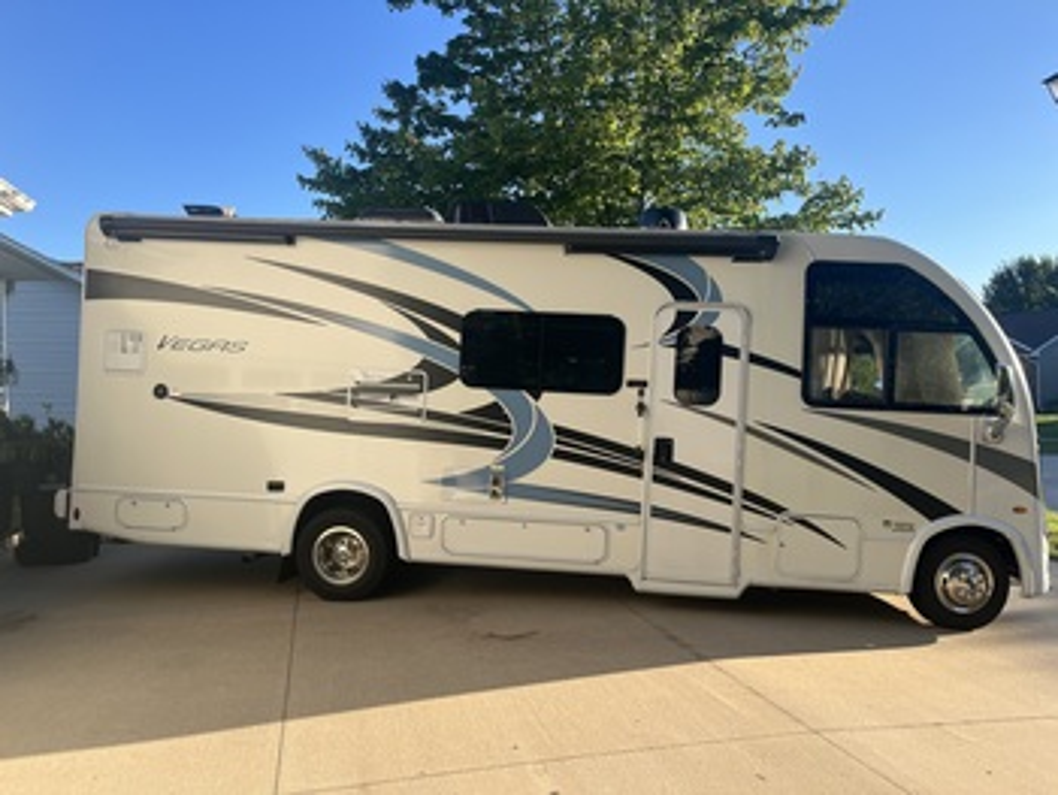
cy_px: 398
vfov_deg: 53.1
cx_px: 529
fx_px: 795
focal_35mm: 26
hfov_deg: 67.3
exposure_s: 1/1212
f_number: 1.6
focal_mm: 5.1
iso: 50
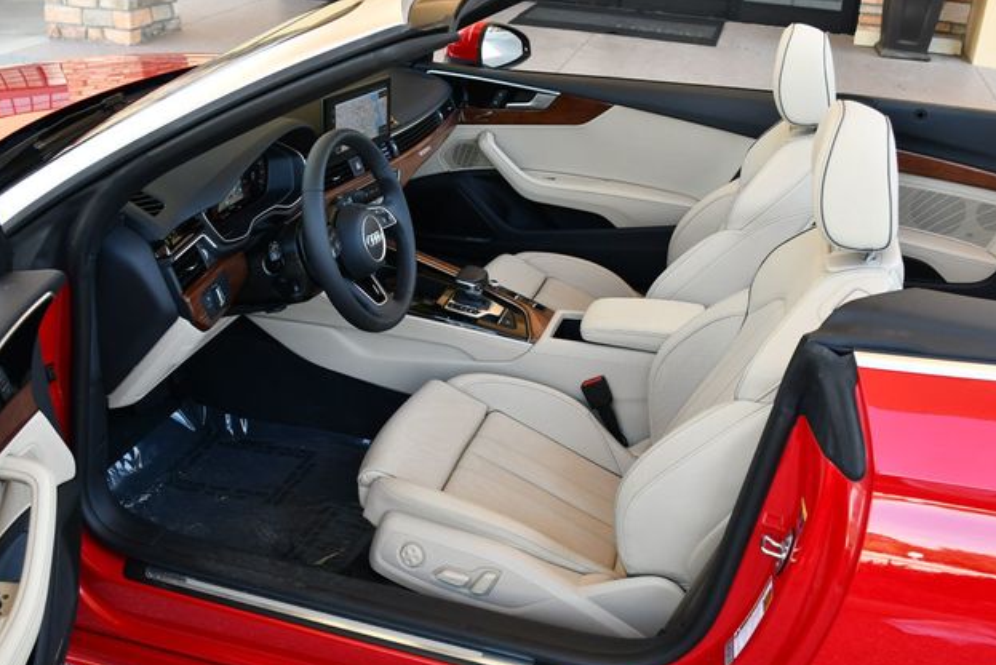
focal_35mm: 37
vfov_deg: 36.0
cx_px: 499
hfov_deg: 51.9
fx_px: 1024
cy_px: 339
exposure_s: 1/250
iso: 400
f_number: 4
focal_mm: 18
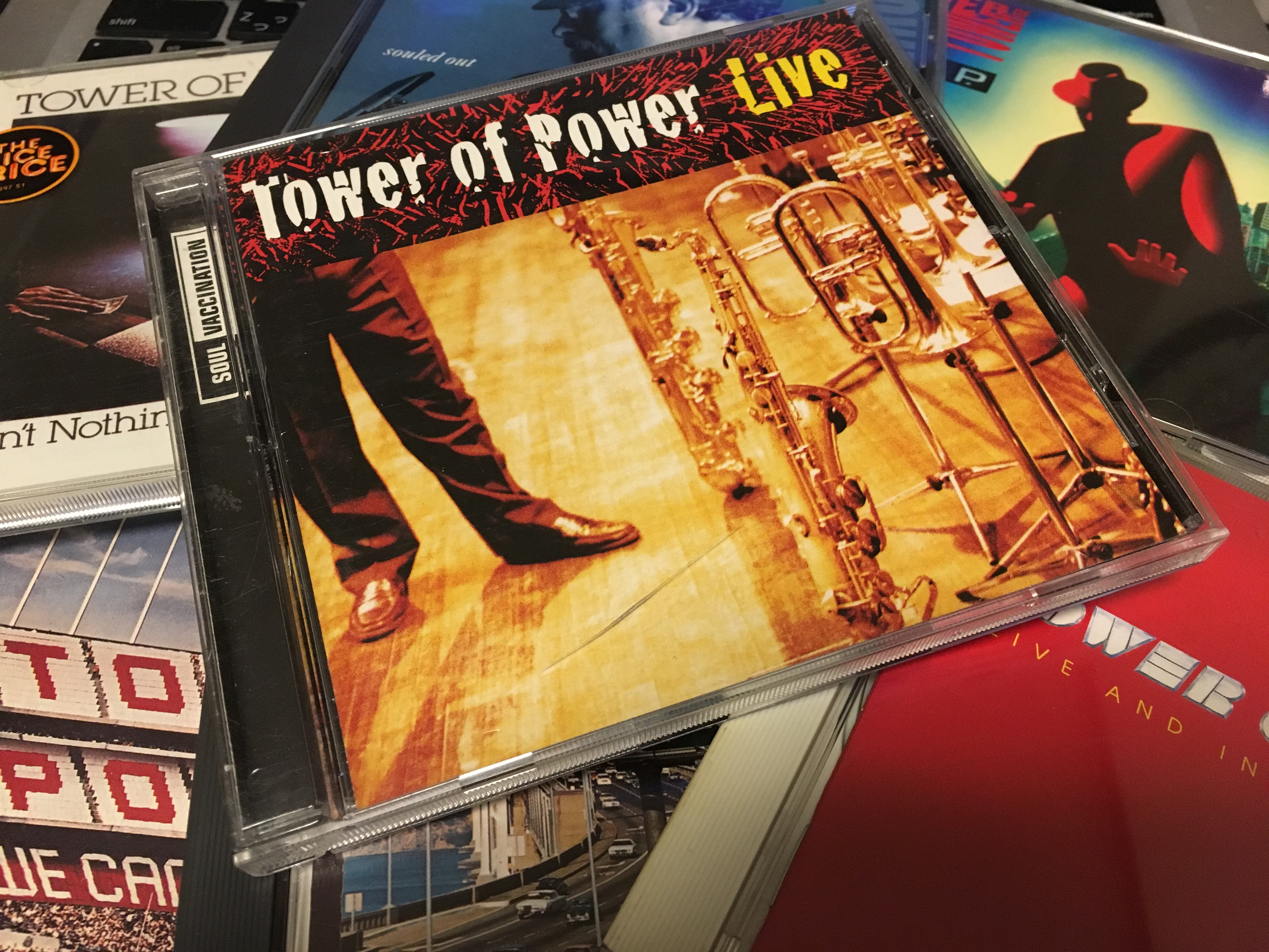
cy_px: 476
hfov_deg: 61.7
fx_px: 1063
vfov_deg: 48.2
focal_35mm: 29
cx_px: 634
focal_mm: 4.15
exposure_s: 1/30
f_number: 2.2
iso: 160
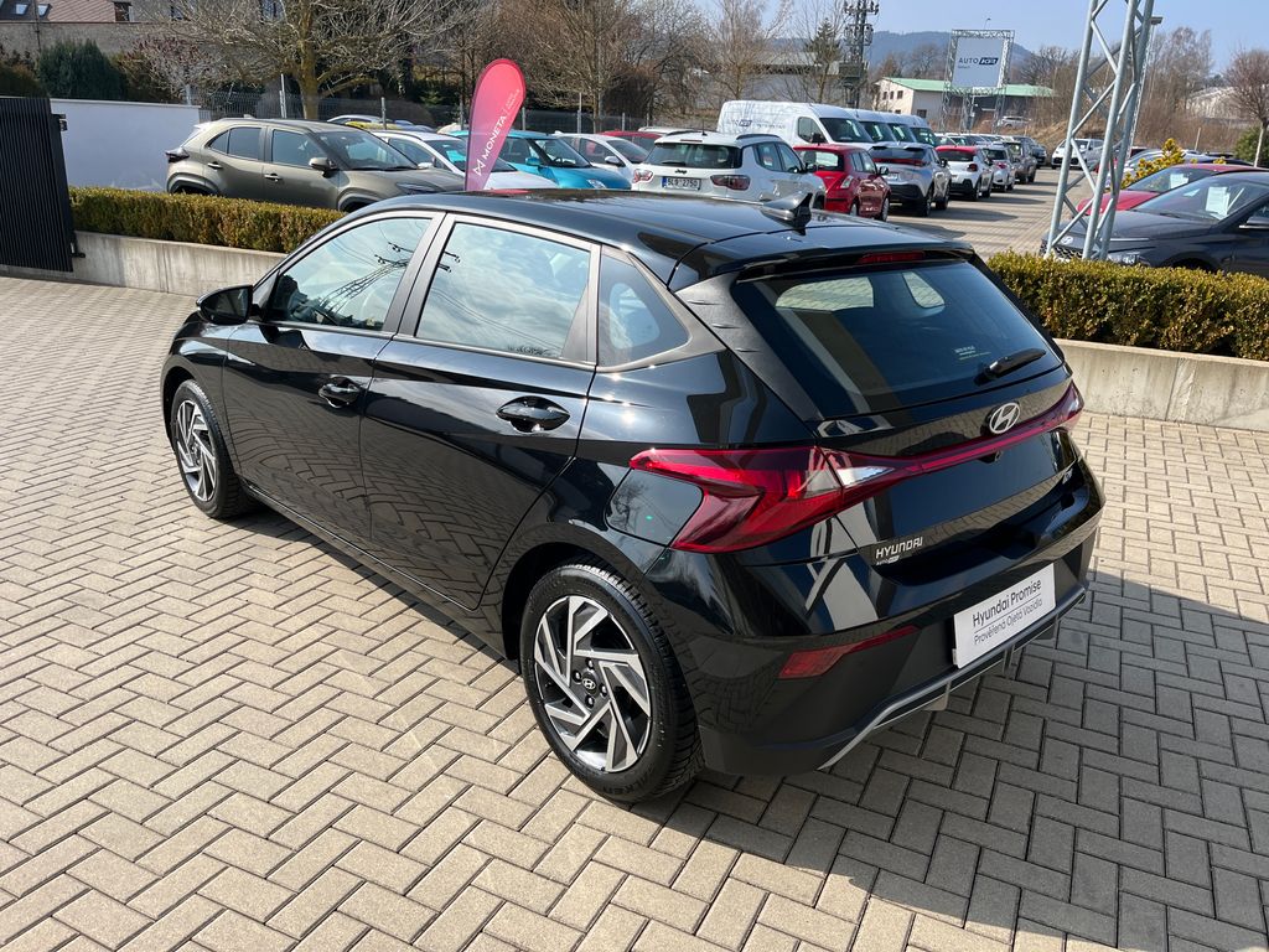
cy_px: 476
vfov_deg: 53.1
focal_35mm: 26
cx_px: 634
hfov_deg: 67.3
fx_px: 953
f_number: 1.6
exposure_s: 1/1862
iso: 50
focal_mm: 5.1
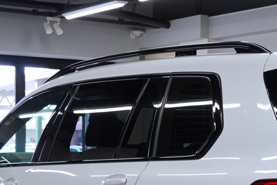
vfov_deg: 12.8
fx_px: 808
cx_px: 216
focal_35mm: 105
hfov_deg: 19.3
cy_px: 209
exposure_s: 1/60
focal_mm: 30
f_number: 5
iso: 320
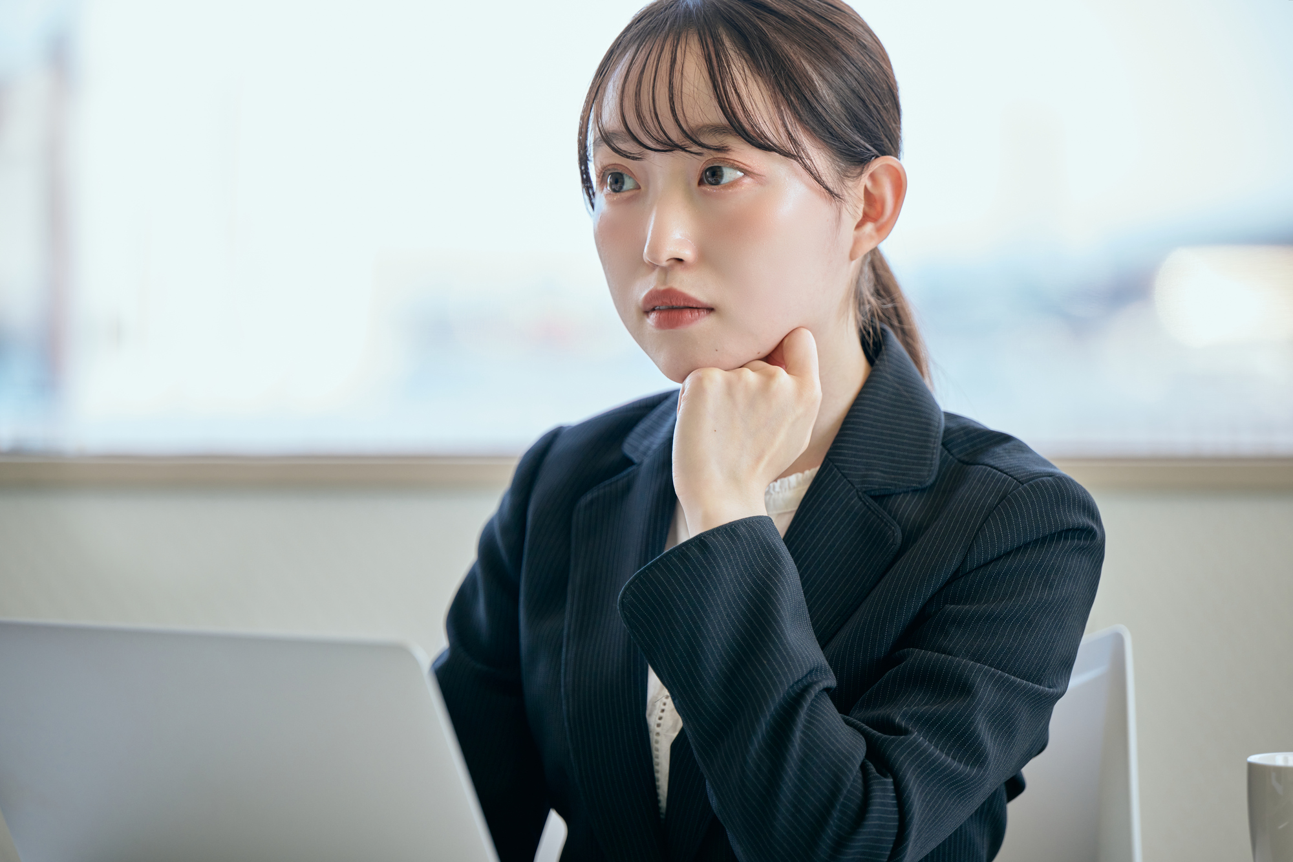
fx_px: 6105
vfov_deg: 8.1
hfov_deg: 12.1
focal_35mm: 170
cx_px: 646
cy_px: 431
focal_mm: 170
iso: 360
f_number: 2.8
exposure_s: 1/250
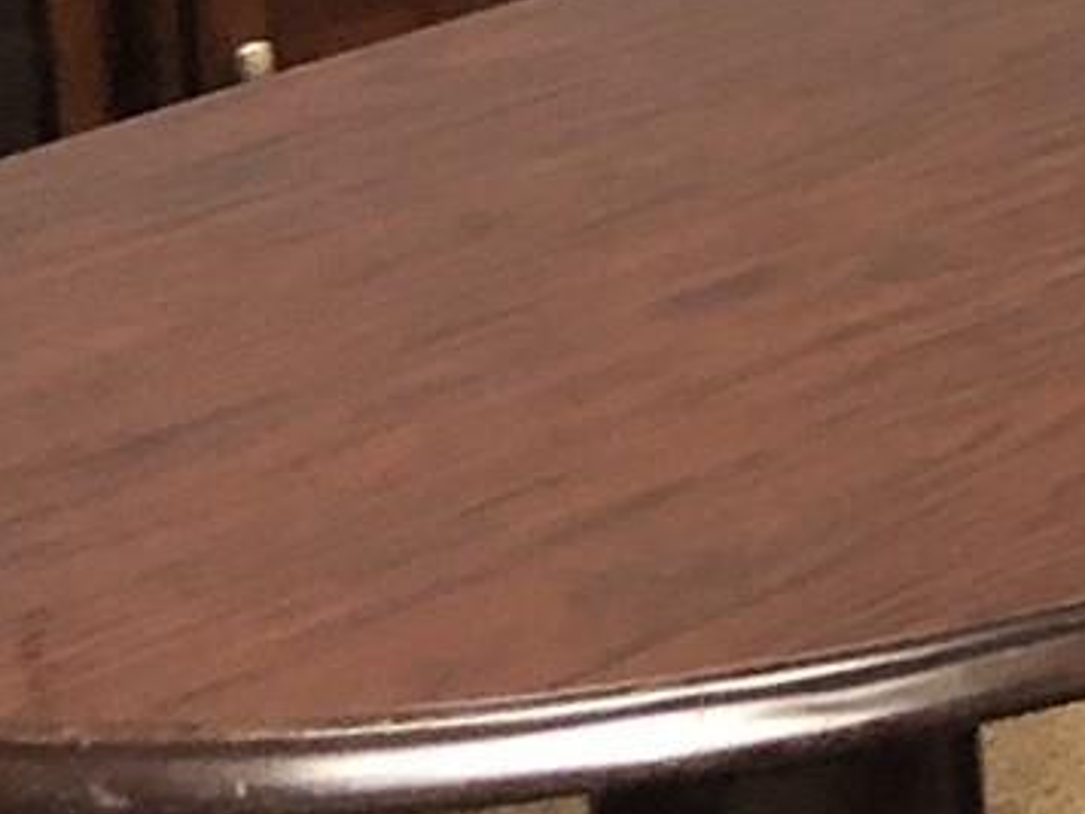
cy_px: -649
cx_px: 3045
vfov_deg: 8.8
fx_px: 5046
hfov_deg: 9.9
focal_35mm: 161
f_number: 1.8
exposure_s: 1/15
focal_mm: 3.99
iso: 80
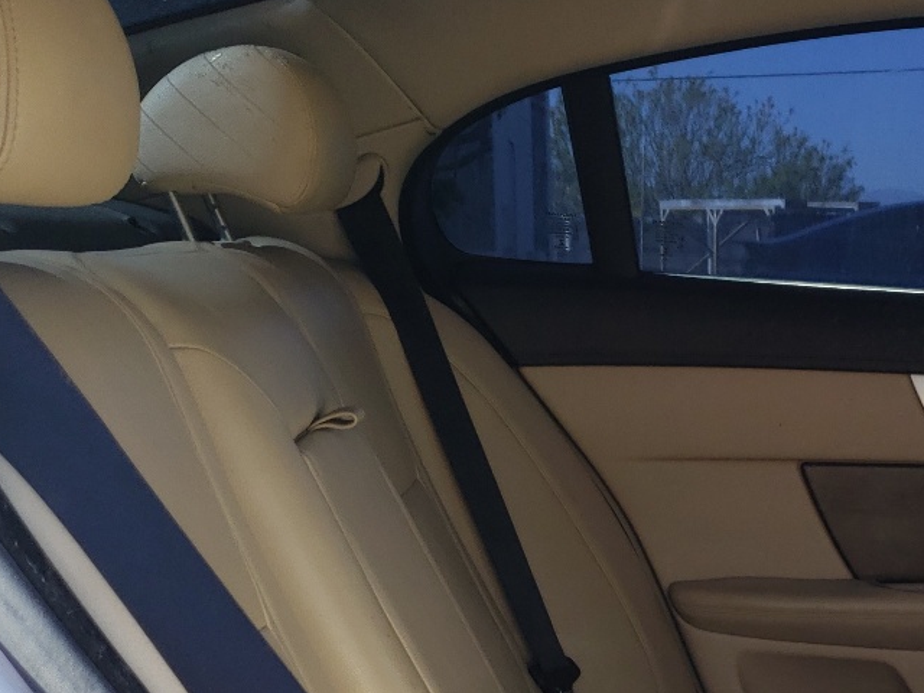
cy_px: 814
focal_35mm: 65
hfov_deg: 28.6
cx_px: 839
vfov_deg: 21.1
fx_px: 1735
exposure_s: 1/435
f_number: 1.5
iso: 50
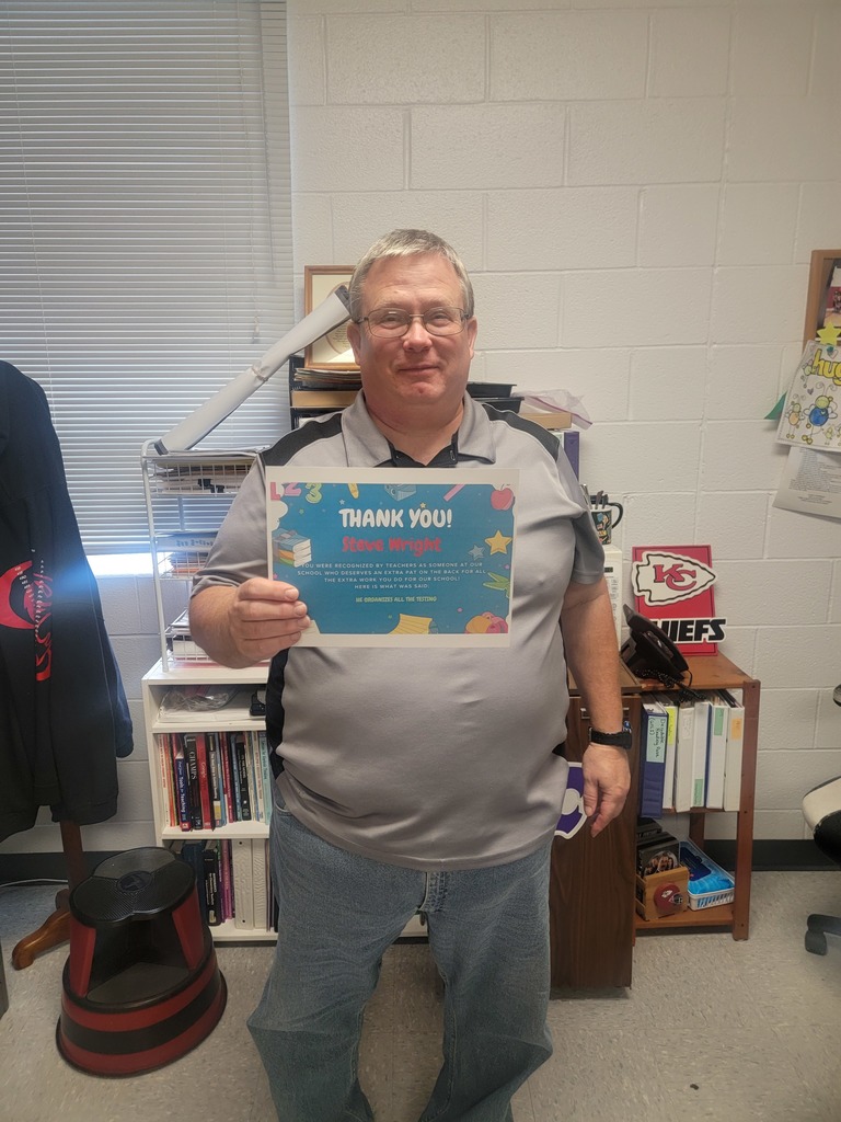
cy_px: 561
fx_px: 777
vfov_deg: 71.6
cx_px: 420
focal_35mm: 24
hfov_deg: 56.8
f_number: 1.8
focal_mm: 6.7
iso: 250
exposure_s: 1/120
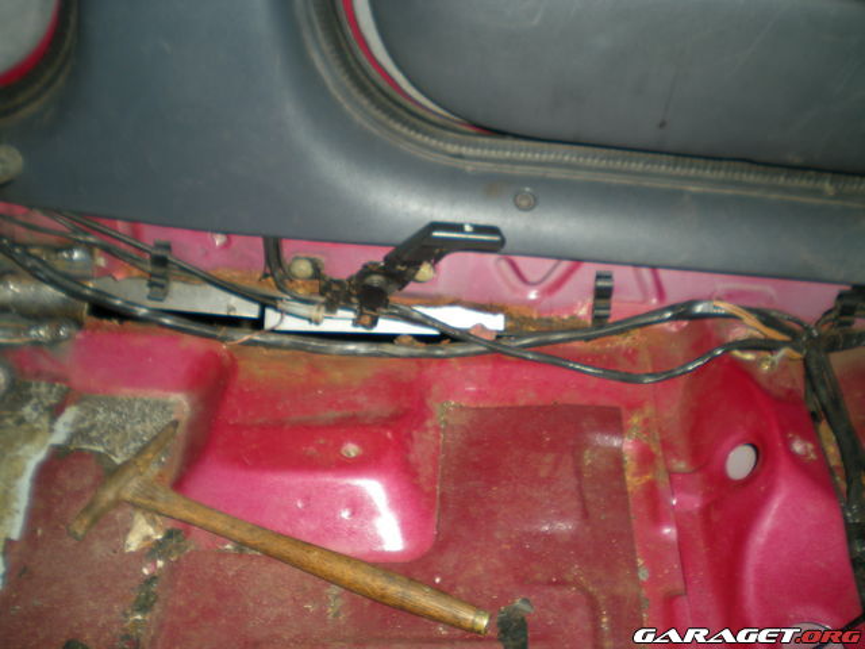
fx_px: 950
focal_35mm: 38
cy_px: 324
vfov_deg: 37.7
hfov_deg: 49.0
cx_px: 432
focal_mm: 6.3
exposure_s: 1/60
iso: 50
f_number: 3.1
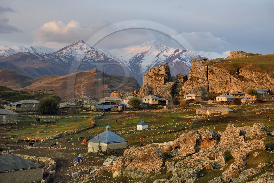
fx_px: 532
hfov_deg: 28.9
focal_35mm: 70
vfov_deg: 19.4
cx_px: 137
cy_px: 92
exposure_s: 1/160
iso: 800
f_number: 11
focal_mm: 70
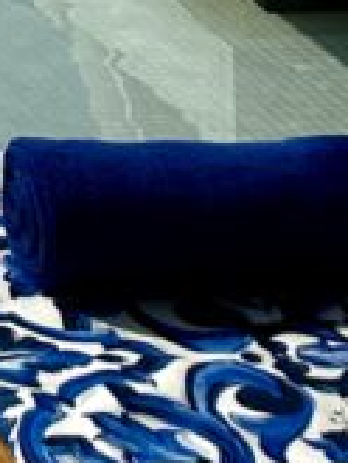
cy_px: -856
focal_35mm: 149
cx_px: -617
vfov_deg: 10.3
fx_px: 1995
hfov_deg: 8.6
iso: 80
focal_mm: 6.86
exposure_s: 1/12048
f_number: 1.78
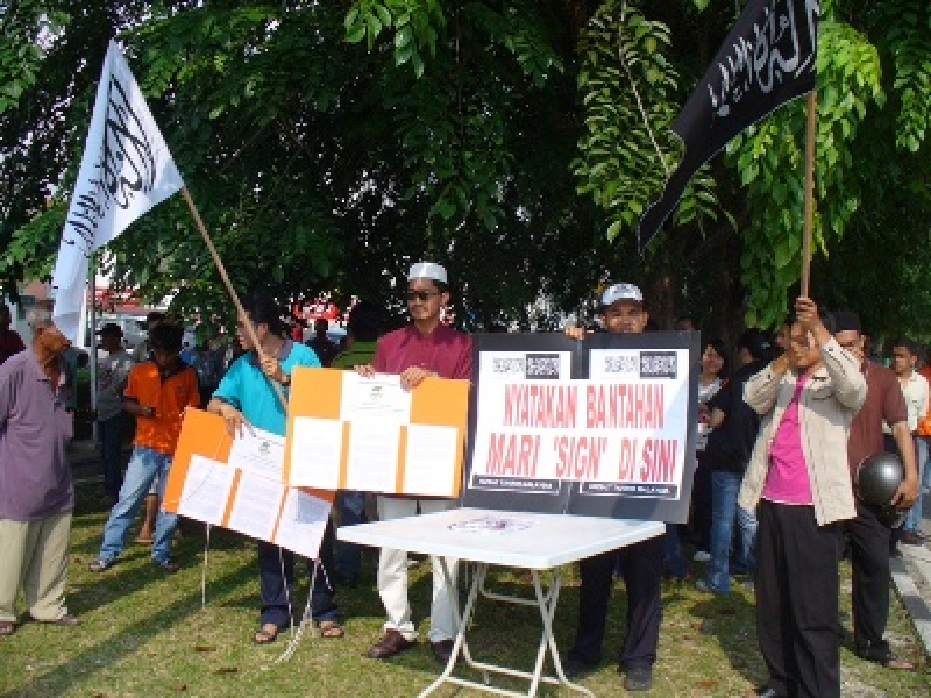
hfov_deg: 50.1
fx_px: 995
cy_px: 349
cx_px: 466
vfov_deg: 38.7
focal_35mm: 37
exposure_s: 1/320
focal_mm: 6.1
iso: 80
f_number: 5.6
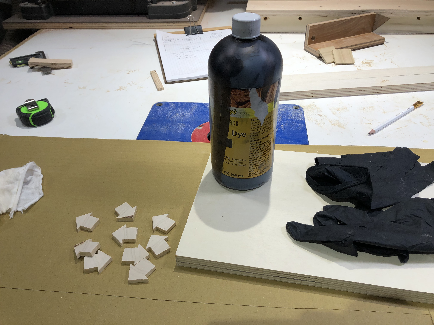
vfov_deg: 49.7
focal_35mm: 28
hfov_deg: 63.4
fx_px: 351
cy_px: 162
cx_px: 217
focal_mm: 3.99
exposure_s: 1/120
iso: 40
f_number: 1.8
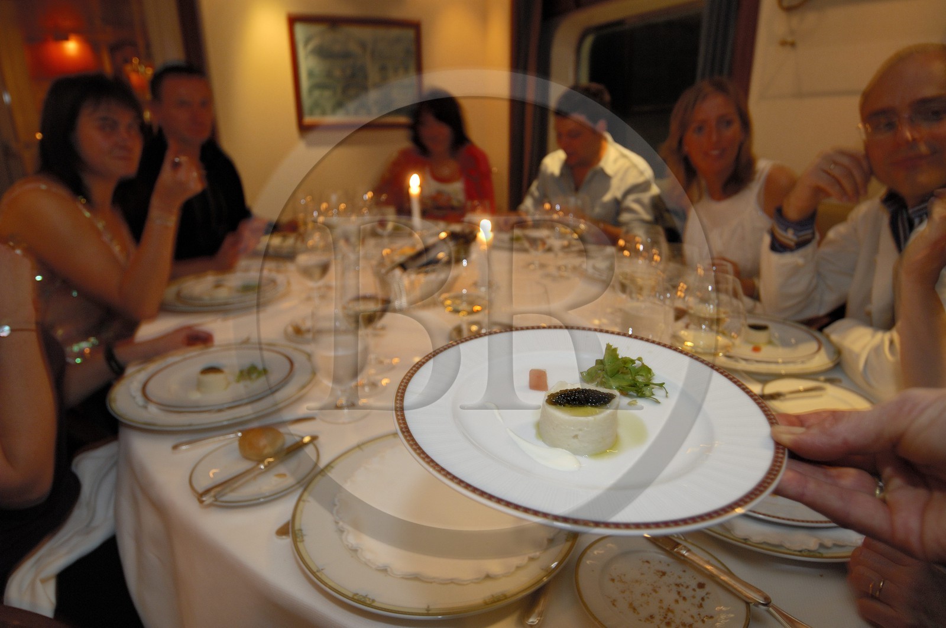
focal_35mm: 21
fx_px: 551
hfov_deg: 81.3
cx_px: 473
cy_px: 314
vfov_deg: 59.3
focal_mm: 14
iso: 200
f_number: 4
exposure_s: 1/4
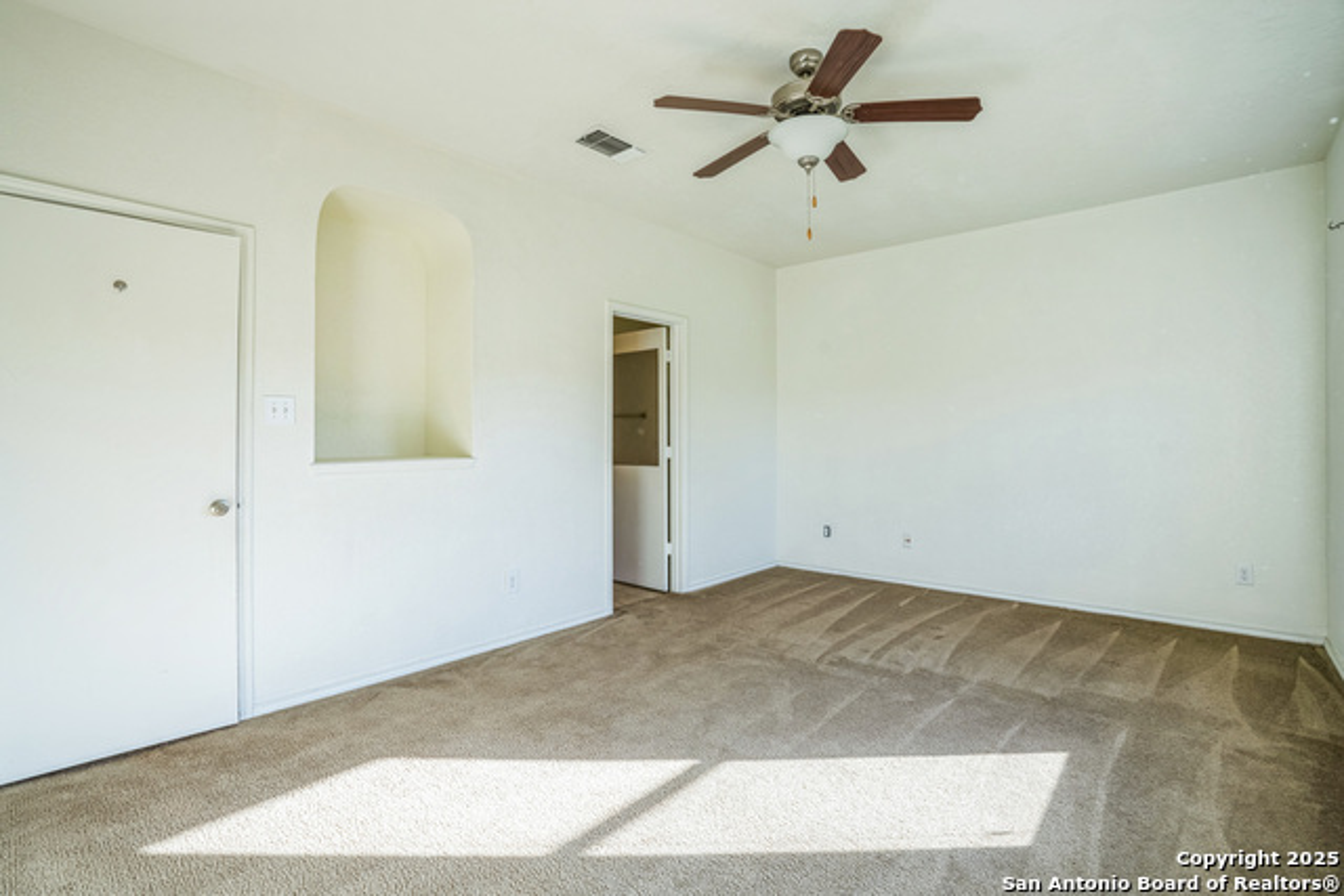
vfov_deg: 73.8
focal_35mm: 16
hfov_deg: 96.7
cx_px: 672
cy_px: 448
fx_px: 597
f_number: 8
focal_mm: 16
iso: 320
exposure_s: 1/80
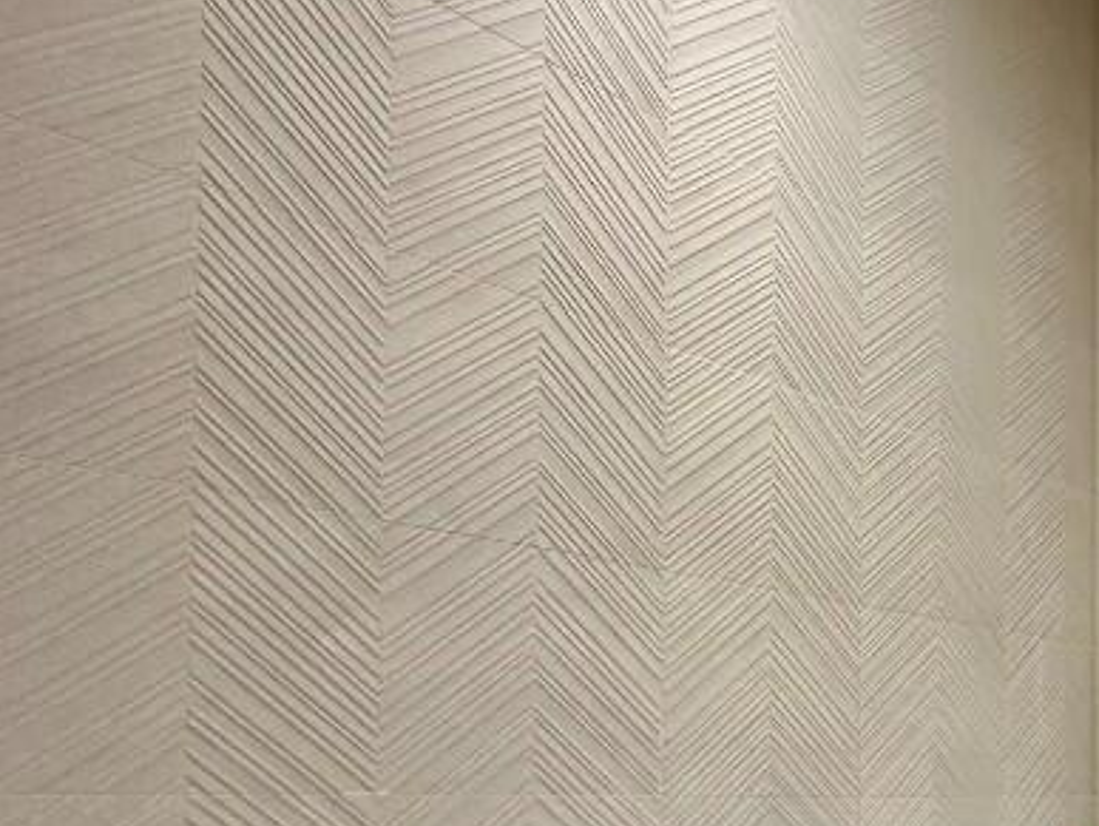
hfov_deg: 34.3
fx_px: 1176
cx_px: 1451
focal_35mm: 37
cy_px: 772
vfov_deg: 35.9
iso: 320
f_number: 2.2
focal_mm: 2.22
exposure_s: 1/100
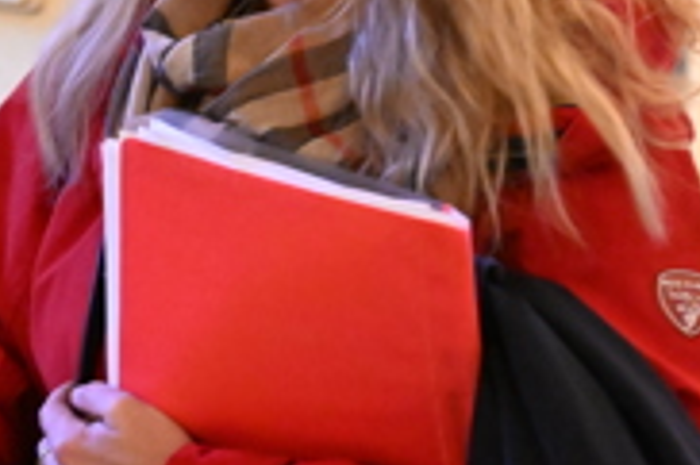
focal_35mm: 201
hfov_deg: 10.2
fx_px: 3905
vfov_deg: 6.8
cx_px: 385
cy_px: 234
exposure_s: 1/160
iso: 8000
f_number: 3.5
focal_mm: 53
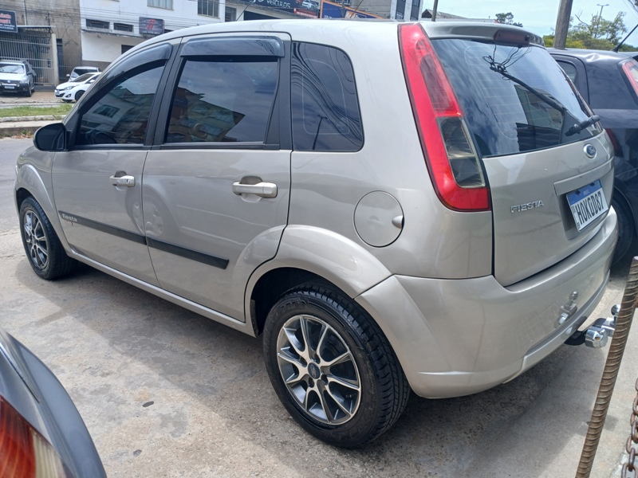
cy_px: 239
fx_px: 479
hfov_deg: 67.3
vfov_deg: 53.1
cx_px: 319
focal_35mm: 26
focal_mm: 3.98
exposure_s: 1/455
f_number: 1.8
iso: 20
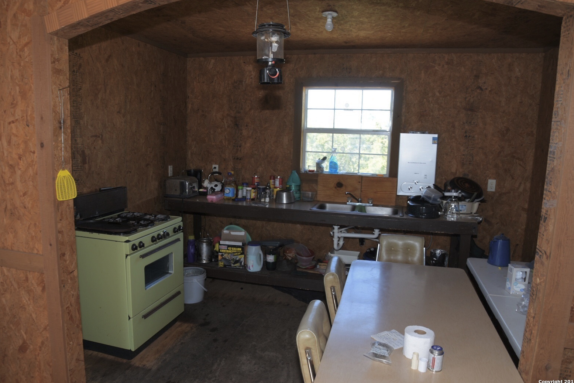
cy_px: 191
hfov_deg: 71.5
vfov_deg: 51.3
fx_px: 399
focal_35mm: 25
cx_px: 279
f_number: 4.5
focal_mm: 16
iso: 100
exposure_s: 1/25
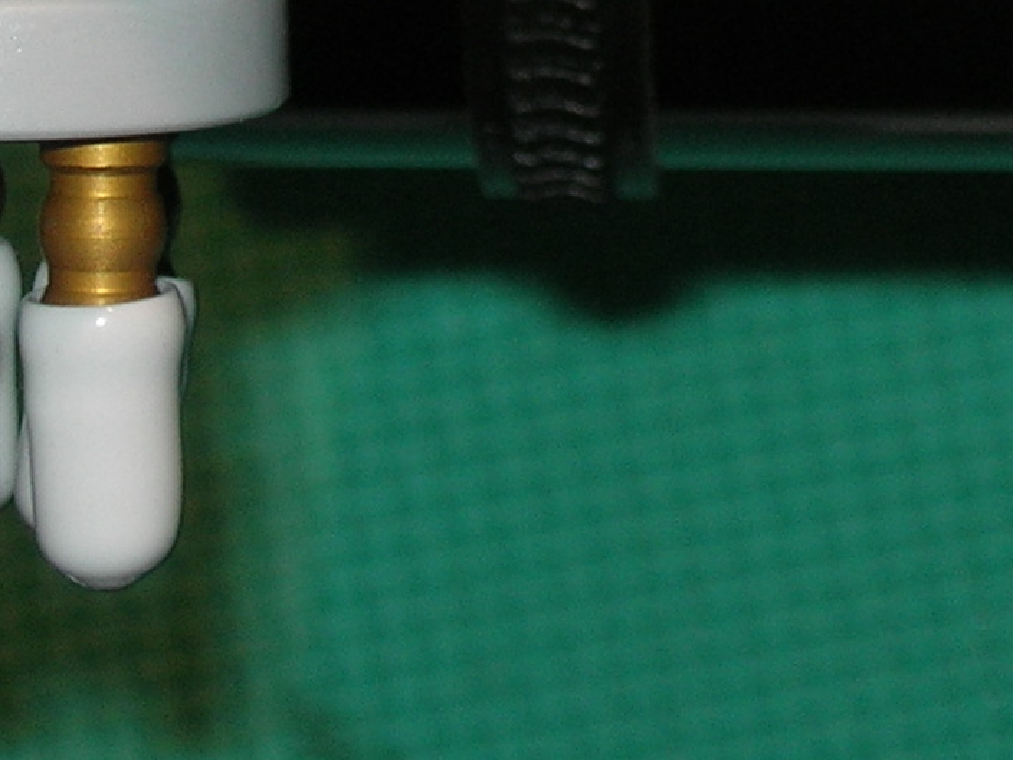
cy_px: -396
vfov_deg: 5.6
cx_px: 1058
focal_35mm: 265
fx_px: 7755
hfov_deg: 7.4
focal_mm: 14.9
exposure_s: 1/60.1
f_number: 3.7
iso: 64
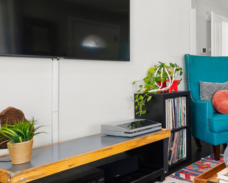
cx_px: 256
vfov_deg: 38.0
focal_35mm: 39
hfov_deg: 38.1
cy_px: 68
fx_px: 263
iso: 500
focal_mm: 14
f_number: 8
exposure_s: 1/10
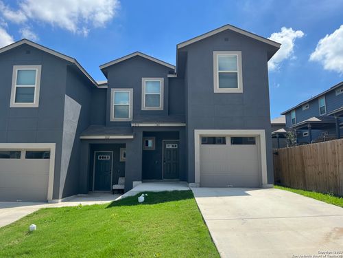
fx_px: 258
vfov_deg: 53.1
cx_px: 172
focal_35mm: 26
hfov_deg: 67.3
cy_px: 129
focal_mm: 5.1
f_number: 1.6
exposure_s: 1/2825
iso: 50
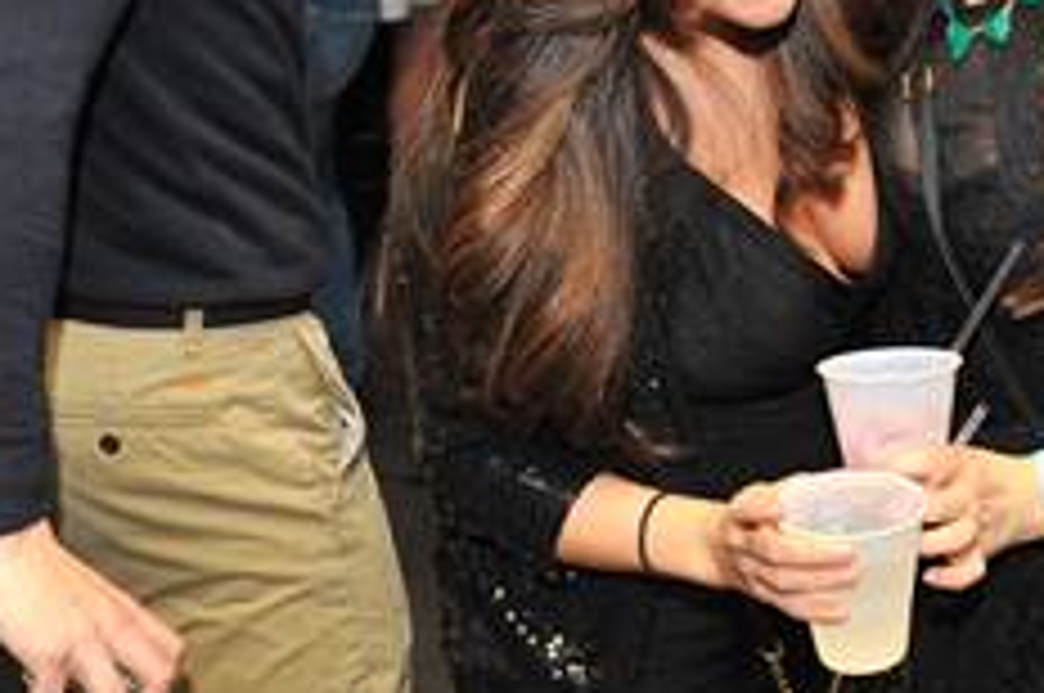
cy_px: 63
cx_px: 864
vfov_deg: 16.2
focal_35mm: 83
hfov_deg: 24.1
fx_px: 2404
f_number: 4.5
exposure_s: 1/100
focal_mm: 35
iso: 1250
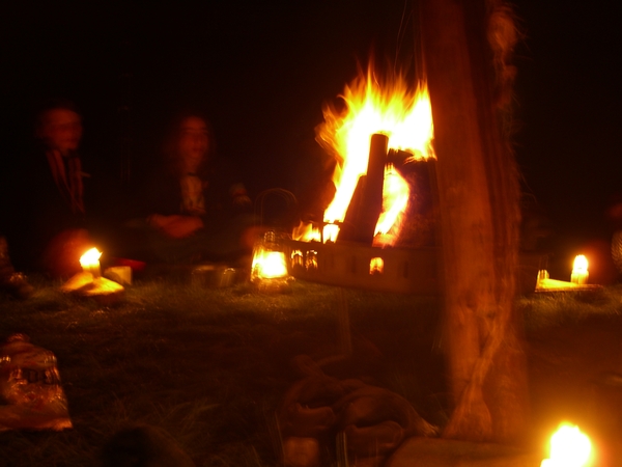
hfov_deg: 49.0
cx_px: 311
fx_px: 683
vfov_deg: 37.7
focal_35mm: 38
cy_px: 234
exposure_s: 2
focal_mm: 7.9
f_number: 2.8
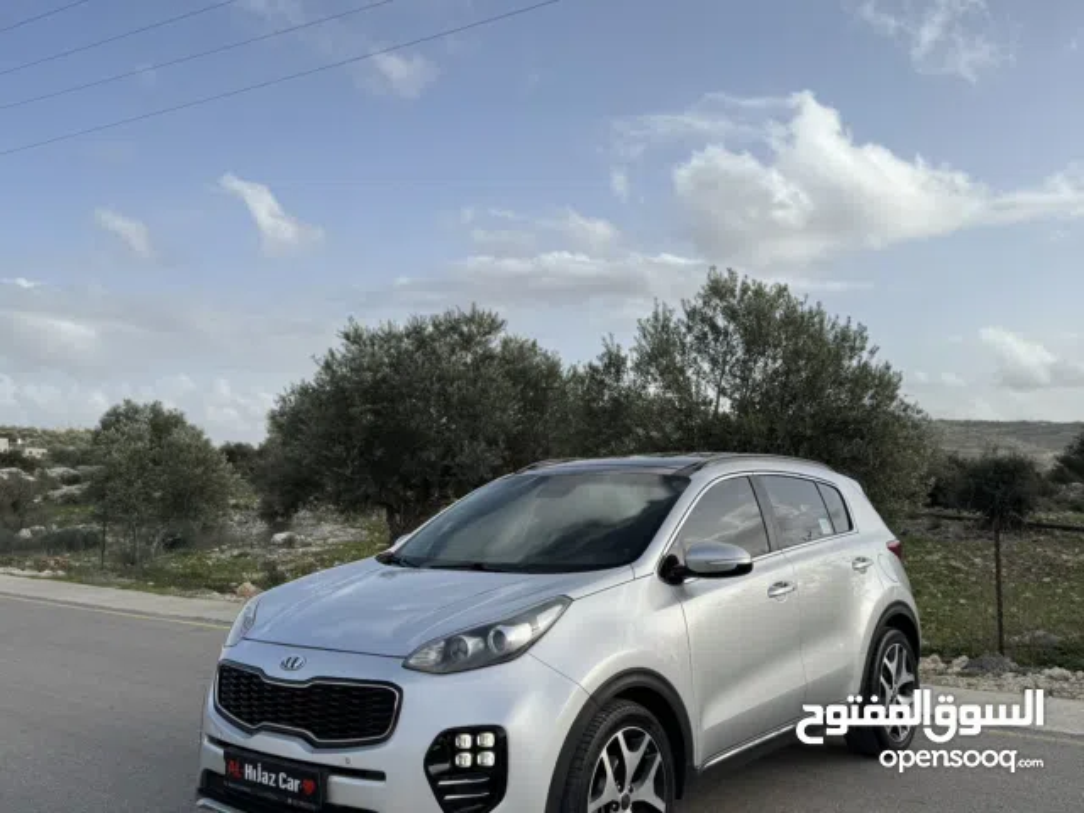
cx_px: 542
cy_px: 406
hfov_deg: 71.6
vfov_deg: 56.8
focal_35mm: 24
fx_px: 752
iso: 80
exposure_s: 1/2506
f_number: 1.78
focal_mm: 6.76
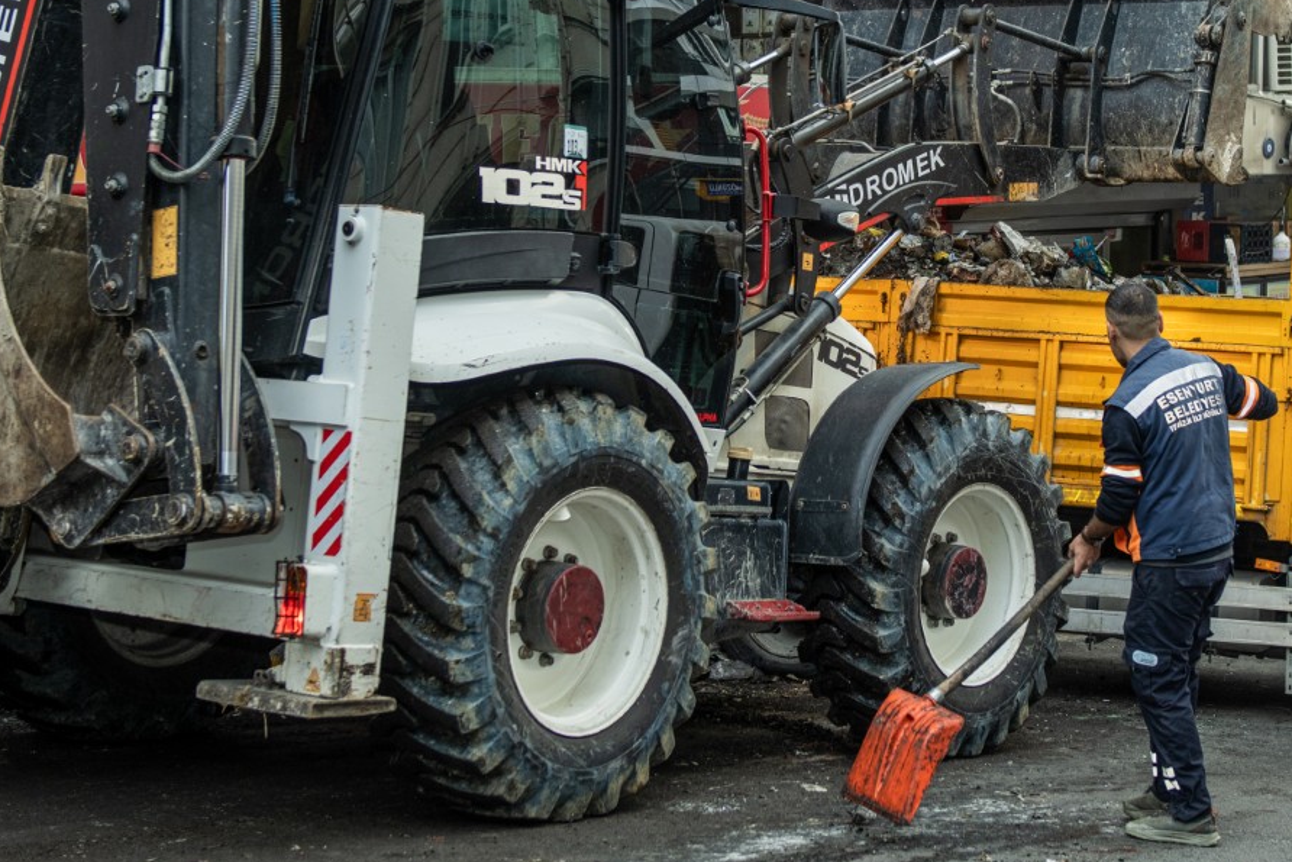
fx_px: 2477
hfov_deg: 29.1
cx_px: 844
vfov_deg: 19.6
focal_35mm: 69
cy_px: 251
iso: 200
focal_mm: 38
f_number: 3.5
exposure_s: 1/250
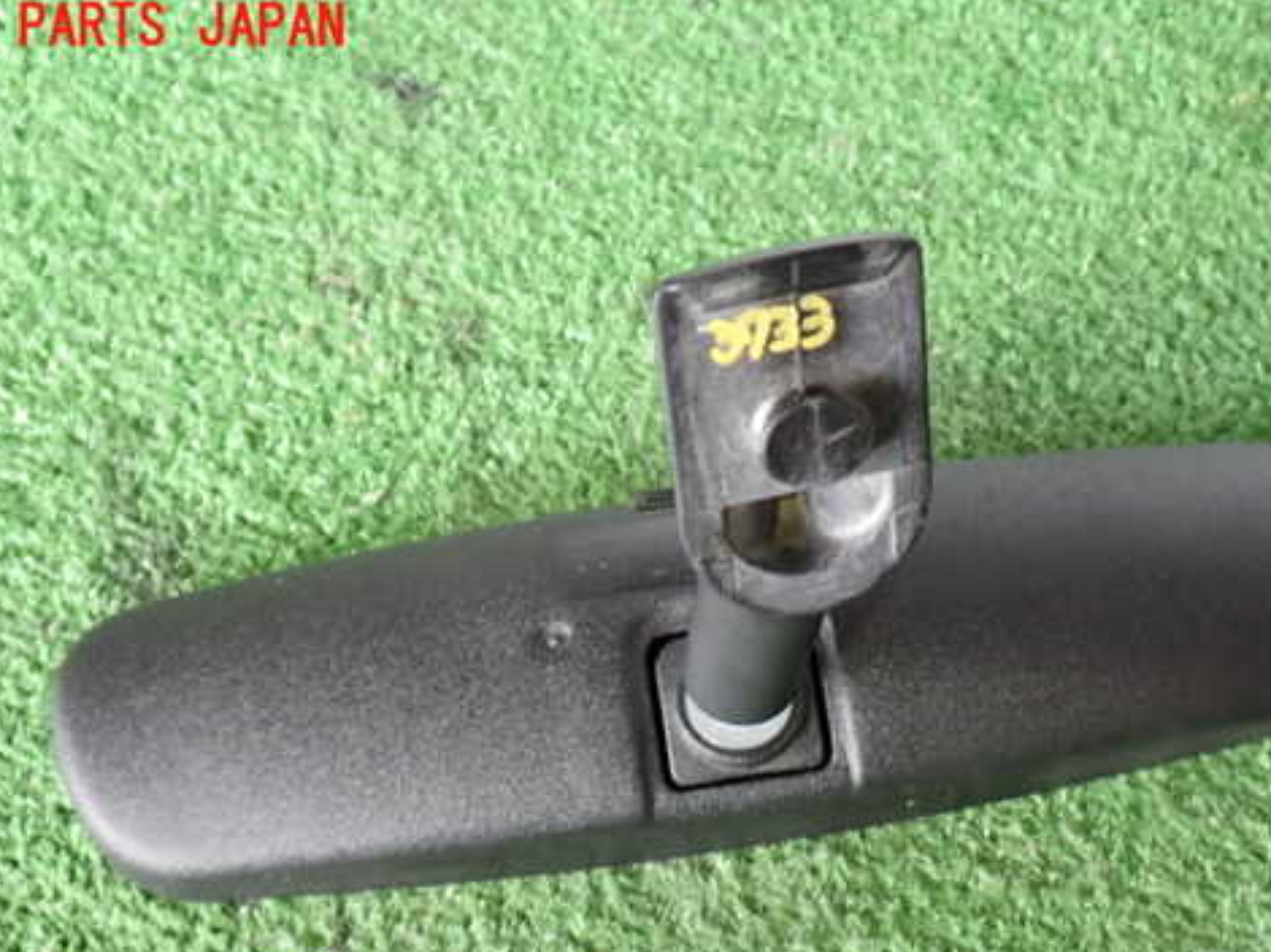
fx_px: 1688
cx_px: 665
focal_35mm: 46
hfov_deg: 41.2
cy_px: 603
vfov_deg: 31.3
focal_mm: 6.37
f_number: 2.5
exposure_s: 1/40
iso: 250
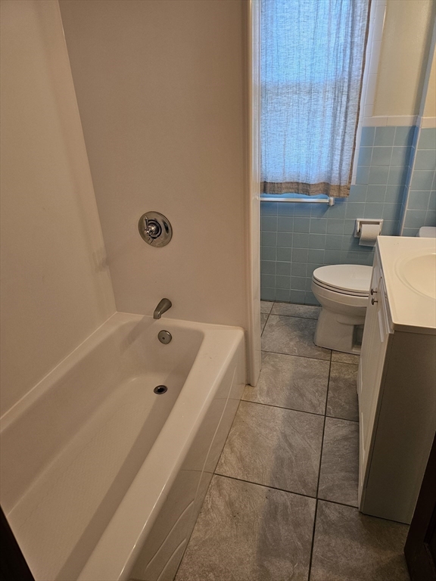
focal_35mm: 23
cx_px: 218
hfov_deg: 58.9
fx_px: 386
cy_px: 290
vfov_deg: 73.9
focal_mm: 6.3
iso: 320
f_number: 1.7
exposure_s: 1/120
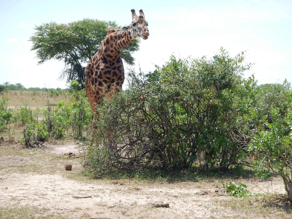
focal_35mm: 78
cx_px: 146
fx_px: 658
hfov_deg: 25.0
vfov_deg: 18.9
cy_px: 110
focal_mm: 13.9
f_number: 4.4
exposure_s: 1/400
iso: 125
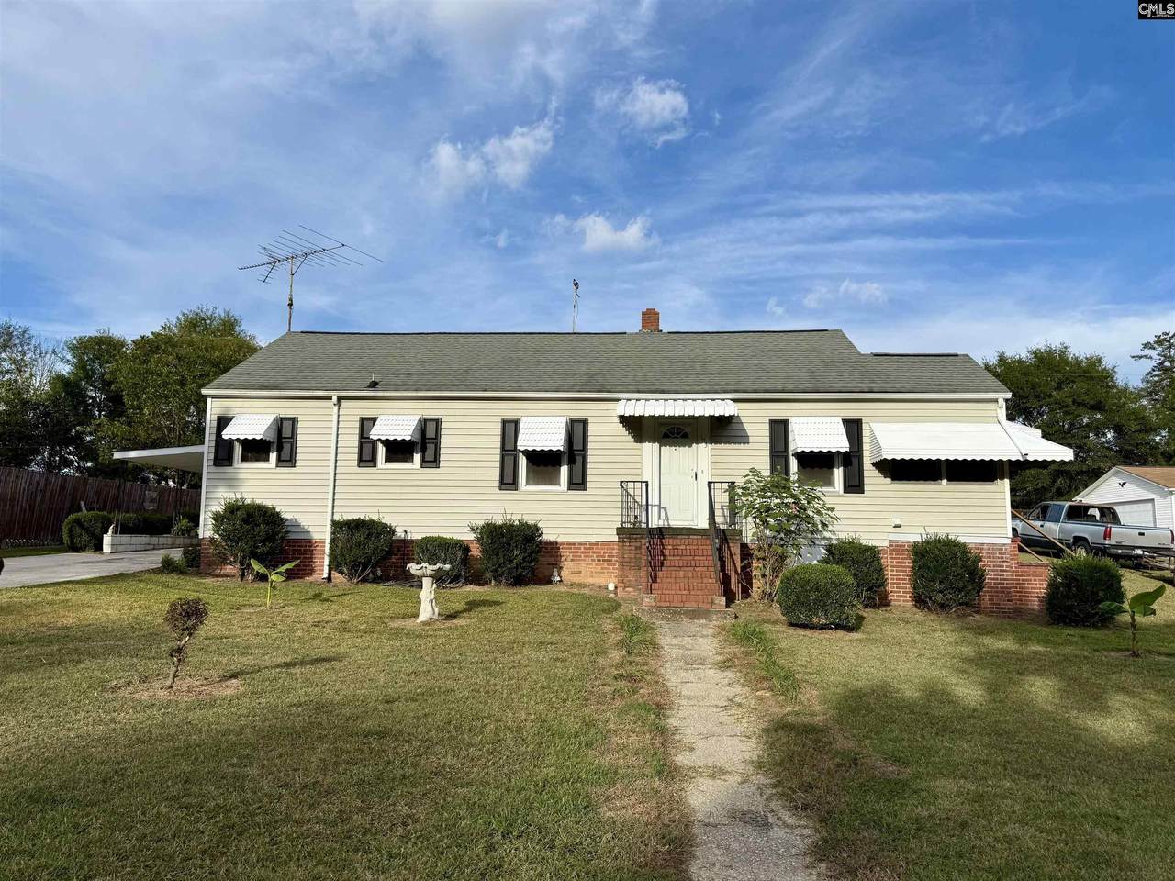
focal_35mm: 24
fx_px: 815
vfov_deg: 56.8
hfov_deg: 71.6
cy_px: 440
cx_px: 588
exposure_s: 1/4975
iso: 80
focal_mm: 6.76
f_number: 1.78
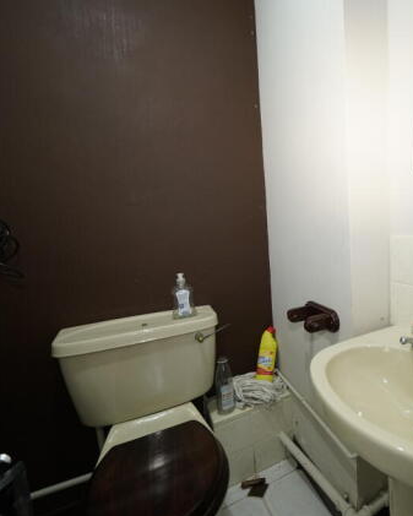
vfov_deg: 83.3
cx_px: 360
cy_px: 258
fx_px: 290
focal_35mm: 19
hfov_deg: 61.5
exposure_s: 1/160
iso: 2500
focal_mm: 13
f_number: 4
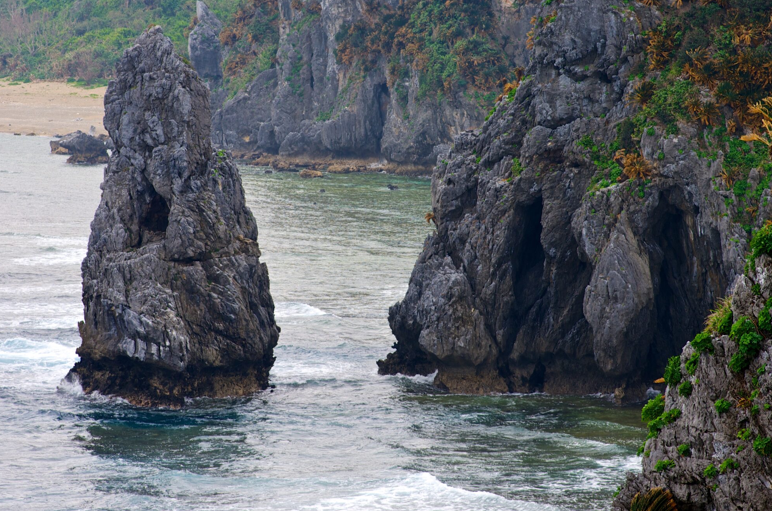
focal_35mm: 194
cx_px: 385
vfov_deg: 7.0
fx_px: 4152
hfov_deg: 10.6
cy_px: 184
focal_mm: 100
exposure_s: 1/50
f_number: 8
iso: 100
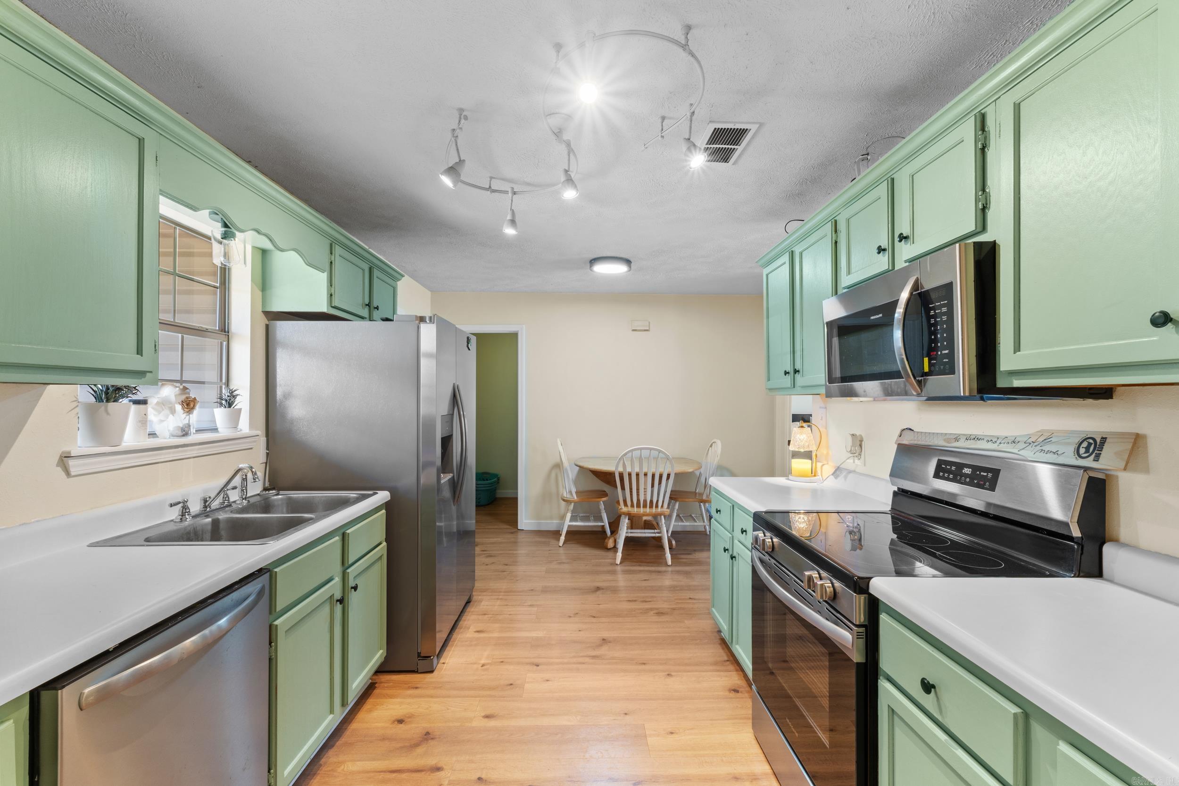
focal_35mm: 15
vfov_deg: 77.3
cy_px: 393
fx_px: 491
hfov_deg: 100.4
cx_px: 590
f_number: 9
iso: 200
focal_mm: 10
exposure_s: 1/1.25
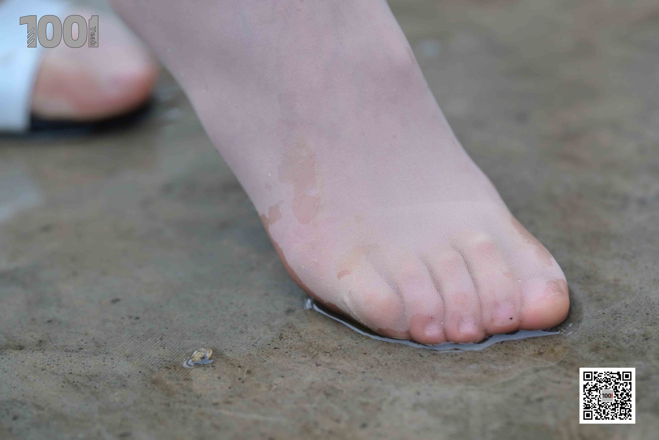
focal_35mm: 200
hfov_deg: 10.3
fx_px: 3661
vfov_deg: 6.9
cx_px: 330
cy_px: 220
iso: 640
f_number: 4.5
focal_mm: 200
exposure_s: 1/250
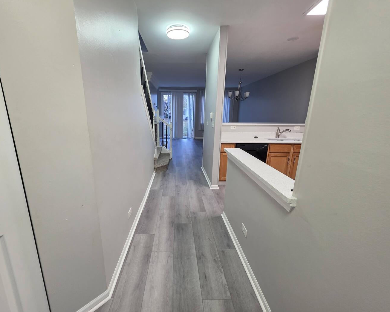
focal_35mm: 14
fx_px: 162
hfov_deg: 100.5
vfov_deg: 88.0
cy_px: 154
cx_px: 181
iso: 200
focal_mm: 2.2
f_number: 1.9
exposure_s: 1/60
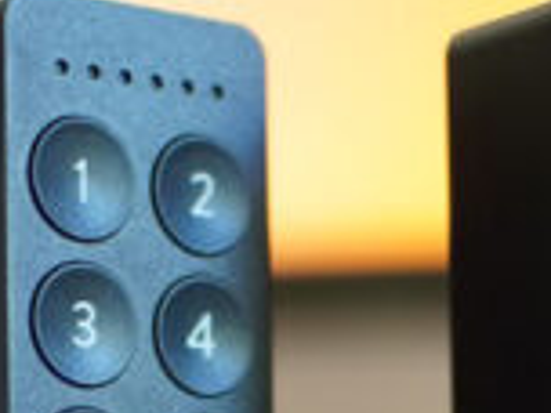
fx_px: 2646
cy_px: 788
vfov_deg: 8.5
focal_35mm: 166
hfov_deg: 11.9
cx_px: 344
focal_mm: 25
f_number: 1.7
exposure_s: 1/40
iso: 250
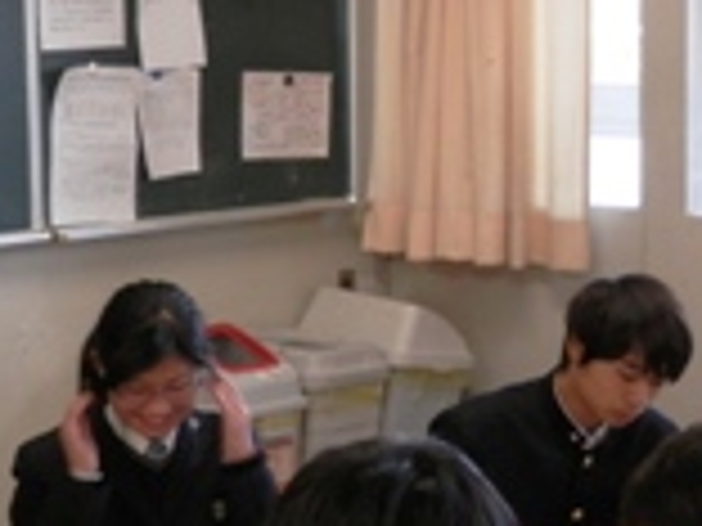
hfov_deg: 17.1
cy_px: 319
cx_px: 446
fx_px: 2332
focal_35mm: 115
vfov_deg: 12.9
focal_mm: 7.3
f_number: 3.7
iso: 200
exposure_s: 1/40
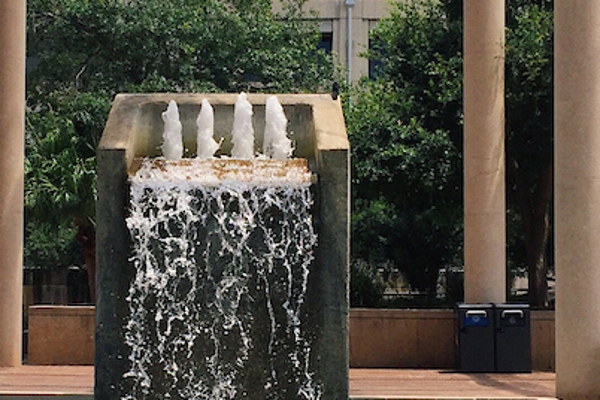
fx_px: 1500
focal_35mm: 90
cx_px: 185
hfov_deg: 22.5
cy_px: 214
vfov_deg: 15.2
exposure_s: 1/1799
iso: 32
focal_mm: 4.15
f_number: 2.2
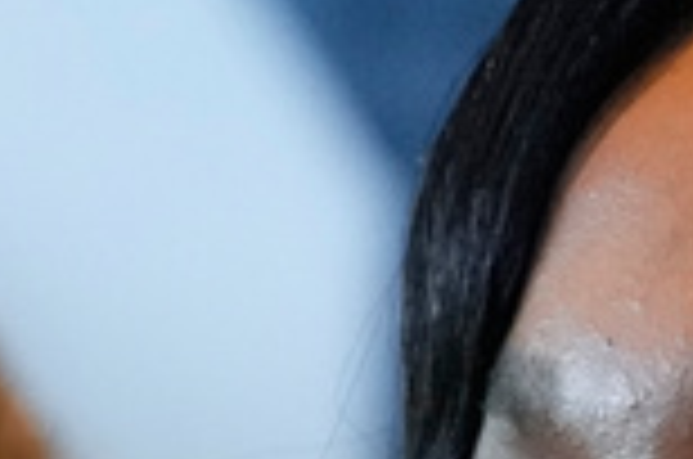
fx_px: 57554
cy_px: 626
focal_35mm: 2996
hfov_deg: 0.7
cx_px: 1179
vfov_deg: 0.5
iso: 5000
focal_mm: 300
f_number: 2.8
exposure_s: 1/800
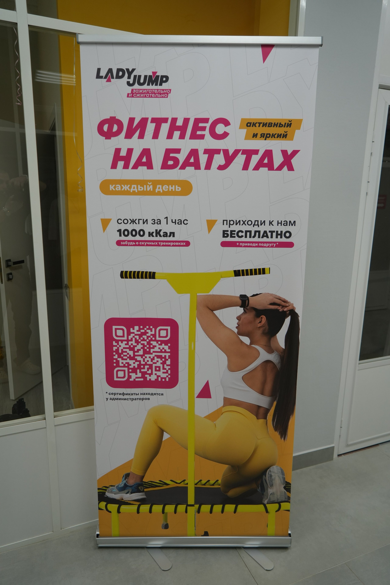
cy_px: 292
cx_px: 195
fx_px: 390
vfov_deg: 73.7
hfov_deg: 53.1
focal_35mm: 24
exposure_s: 1/160
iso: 640
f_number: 4
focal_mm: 24
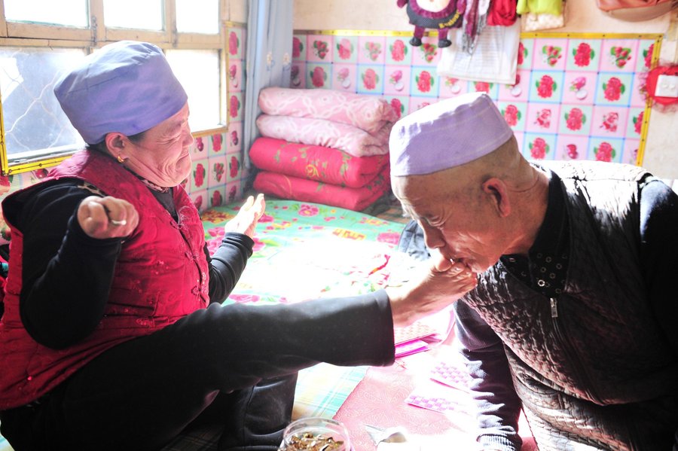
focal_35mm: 34
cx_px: 339
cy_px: 226
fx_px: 640
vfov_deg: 38.8
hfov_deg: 55.8
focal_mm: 34
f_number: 4
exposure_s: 1/200
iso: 2000
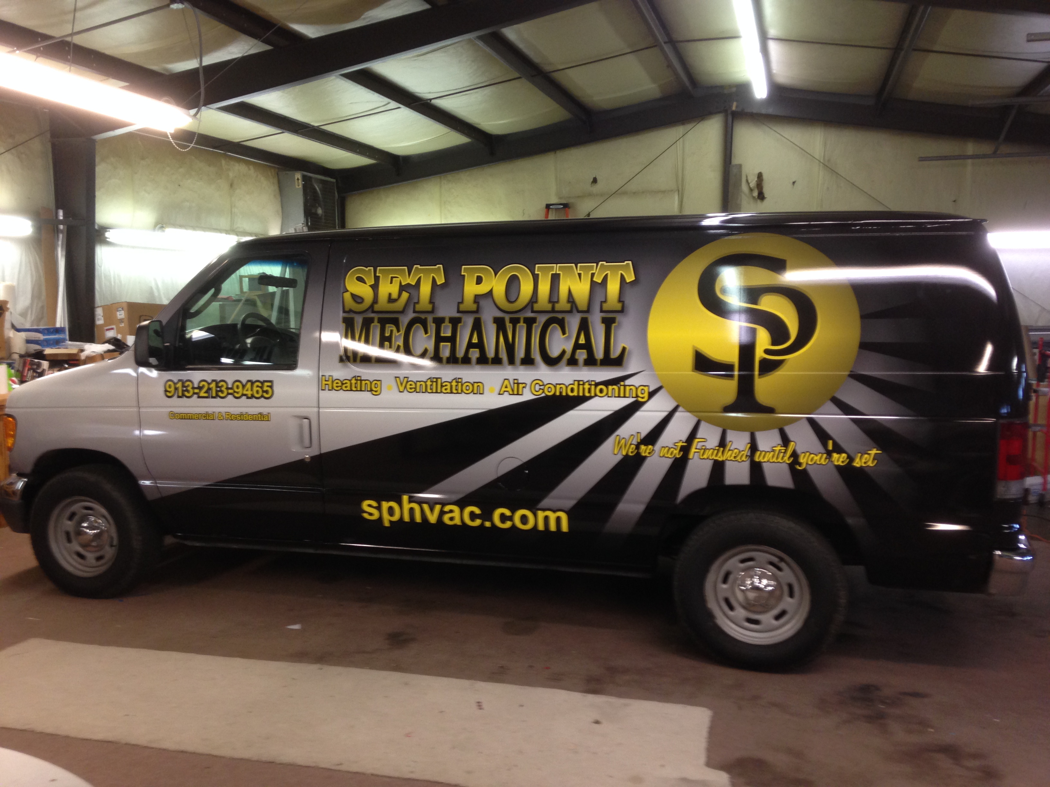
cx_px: 525
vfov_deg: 42.9
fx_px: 1001
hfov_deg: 55.4
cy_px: 394
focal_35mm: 33
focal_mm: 4.12
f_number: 2.4
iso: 100
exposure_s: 1/20
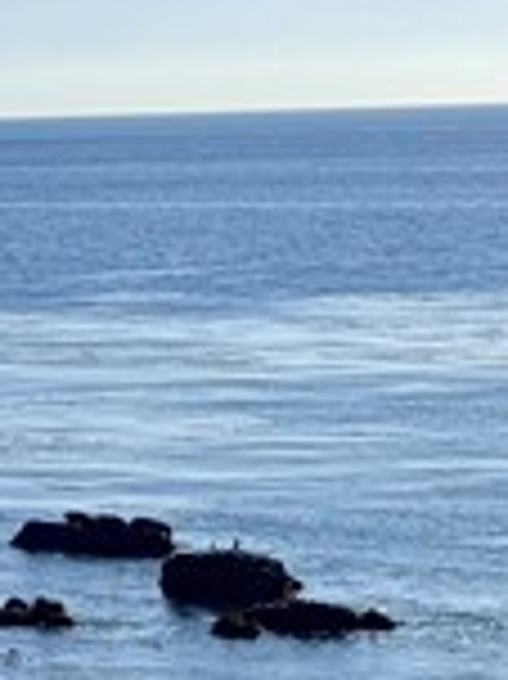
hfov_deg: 6.7
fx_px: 3194
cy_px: 149
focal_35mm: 163
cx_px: -1663
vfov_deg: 12.1
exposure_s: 1/12346
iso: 80
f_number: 1.78
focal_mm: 6.76
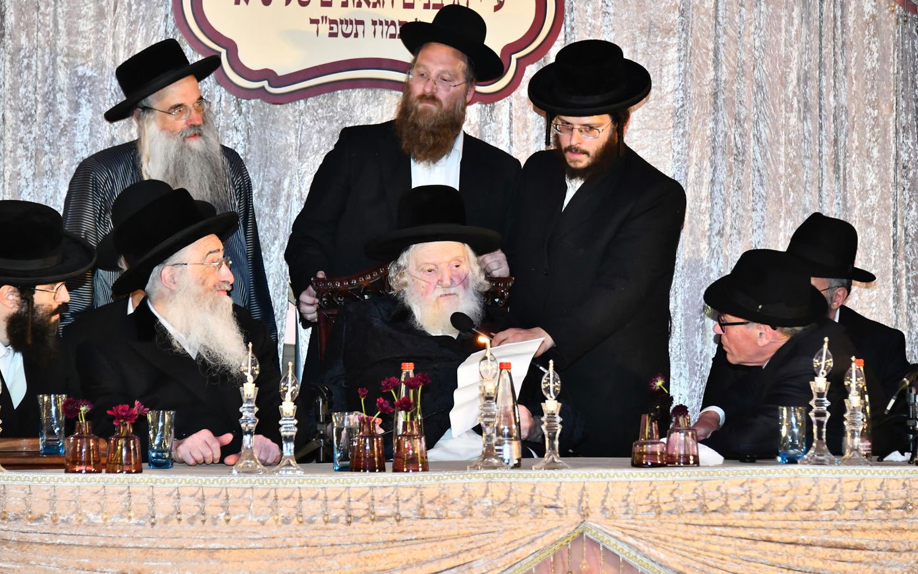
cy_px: 284
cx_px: 461
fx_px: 4103
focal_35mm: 164
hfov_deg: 12.8
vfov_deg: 8.0
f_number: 5.6
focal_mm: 160
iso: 3200
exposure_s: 1/80
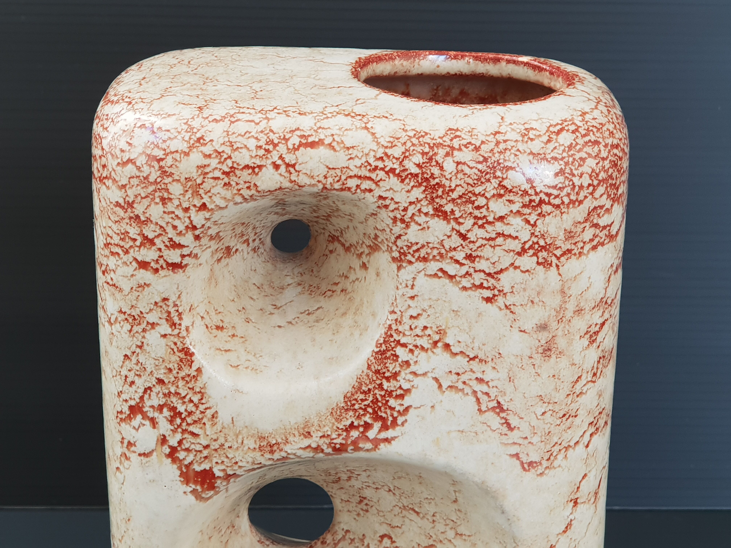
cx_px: 366
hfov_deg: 36.8
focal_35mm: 52
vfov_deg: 28.0
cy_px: 274
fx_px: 1098
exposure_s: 1/33
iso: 64
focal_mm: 6
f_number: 2.4
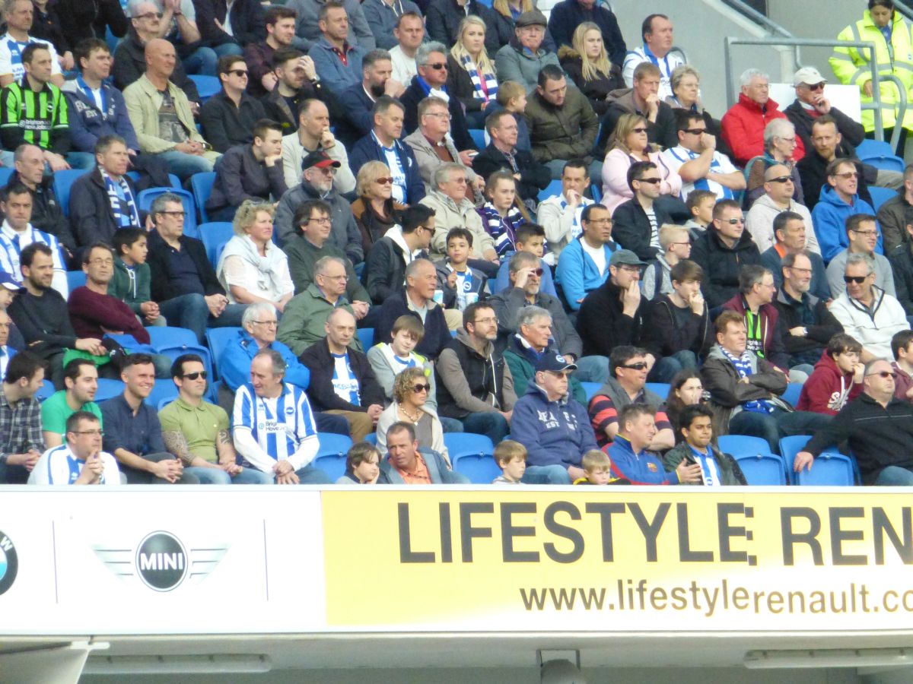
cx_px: 456
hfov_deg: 4.1
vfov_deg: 3.1
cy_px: 342
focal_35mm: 480
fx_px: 12660
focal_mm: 86
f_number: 6.4
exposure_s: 1/1600
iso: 1600
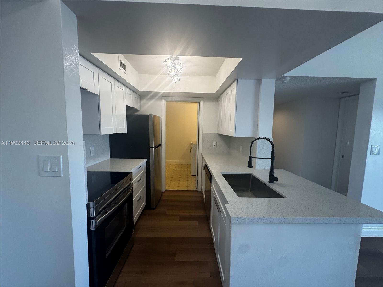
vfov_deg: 85.7
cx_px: 192
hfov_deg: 102.1
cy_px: 144
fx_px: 155
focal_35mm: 14
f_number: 2.2
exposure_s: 1/120
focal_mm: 2.22
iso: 160
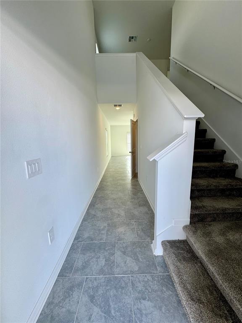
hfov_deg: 85.7
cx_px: 121
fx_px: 130
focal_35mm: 14
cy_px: 162
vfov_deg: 102.1
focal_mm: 2.22
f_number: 2.2
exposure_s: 1/120
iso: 40
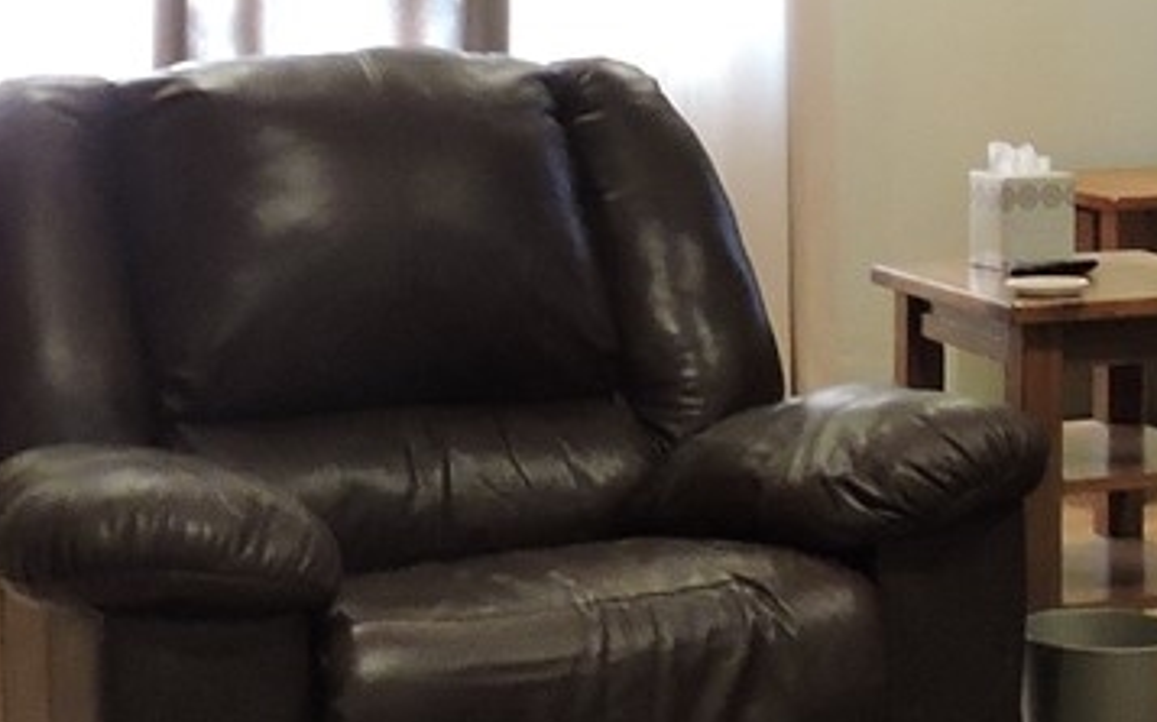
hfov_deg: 17.1
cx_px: 1556
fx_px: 3594
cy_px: -159
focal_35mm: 114
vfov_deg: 11.3
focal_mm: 4.3
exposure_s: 1/20
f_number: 3.3
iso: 400
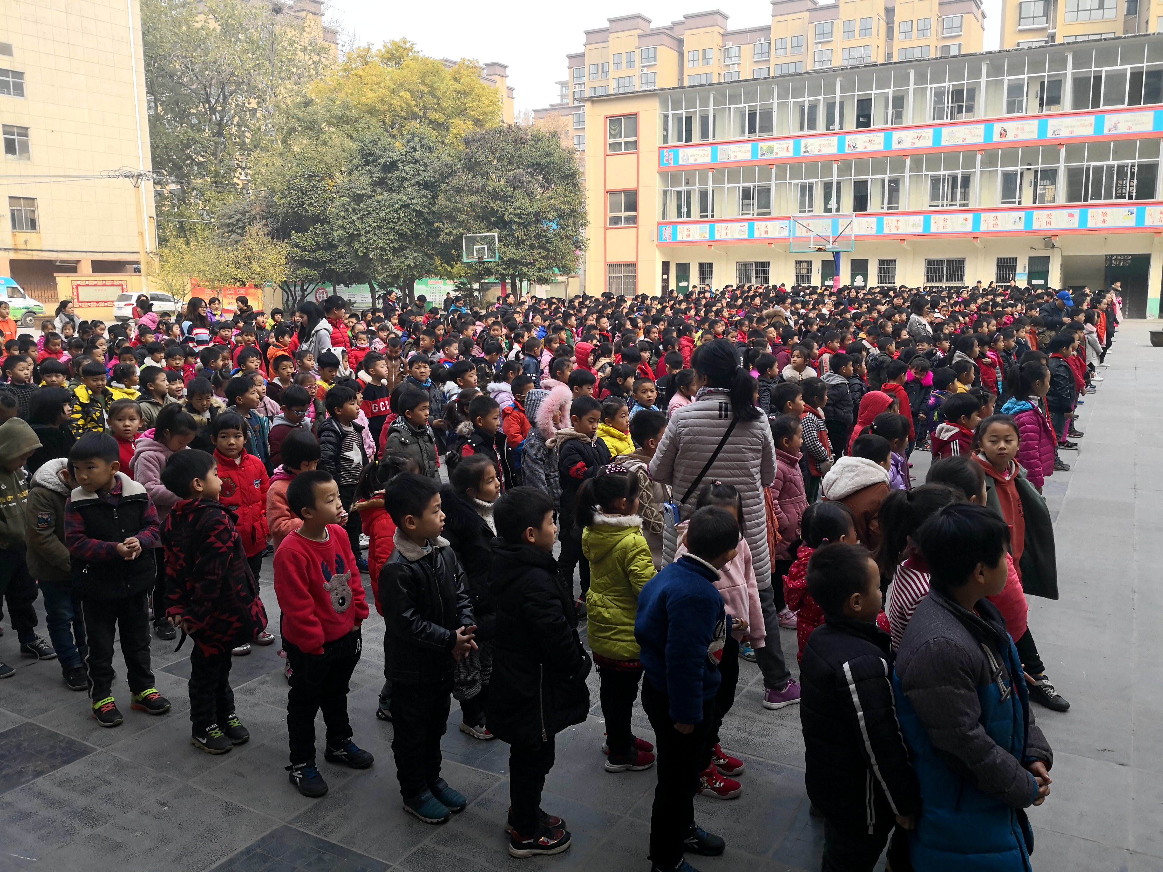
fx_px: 907
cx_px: 582
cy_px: 436
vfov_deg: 51.4
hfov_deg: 65.3
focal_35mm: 27
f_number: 1.6
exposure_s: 1/482
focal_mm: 3.95
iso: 50
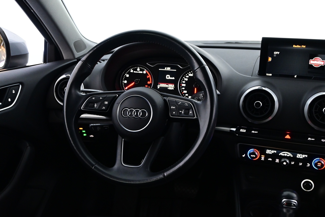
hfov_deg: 52.2
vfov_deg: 36.2
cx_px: 162
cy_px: 108
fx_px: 332
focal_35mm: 37
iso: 1800
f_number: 4.2
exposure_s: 1/25
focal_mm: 24.5
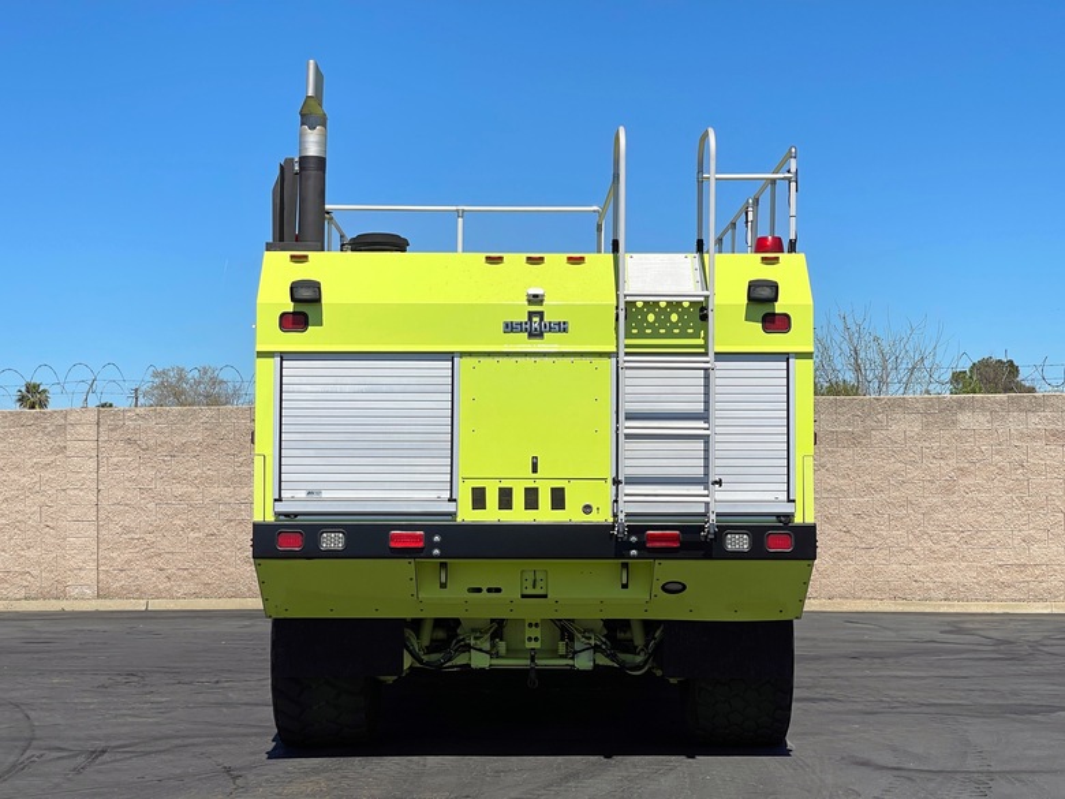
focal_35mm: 64
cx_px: 532
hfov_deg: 30.3
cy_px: 400
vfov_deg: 22.9
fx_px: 1969
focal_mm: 7.5
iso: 20
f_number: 2.2
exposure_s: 1/2732
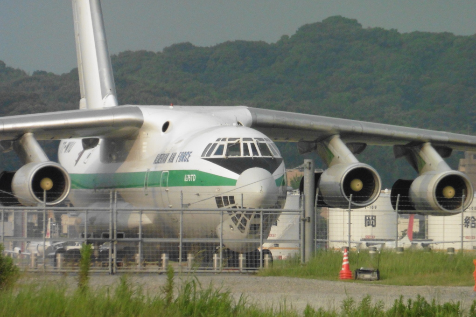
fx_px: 6293
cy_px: 171
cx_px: 238
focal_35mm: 476
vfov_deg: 2.9
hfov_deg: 4.3
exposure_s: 1/2000
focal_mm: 81.7
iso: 800
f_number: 6.3
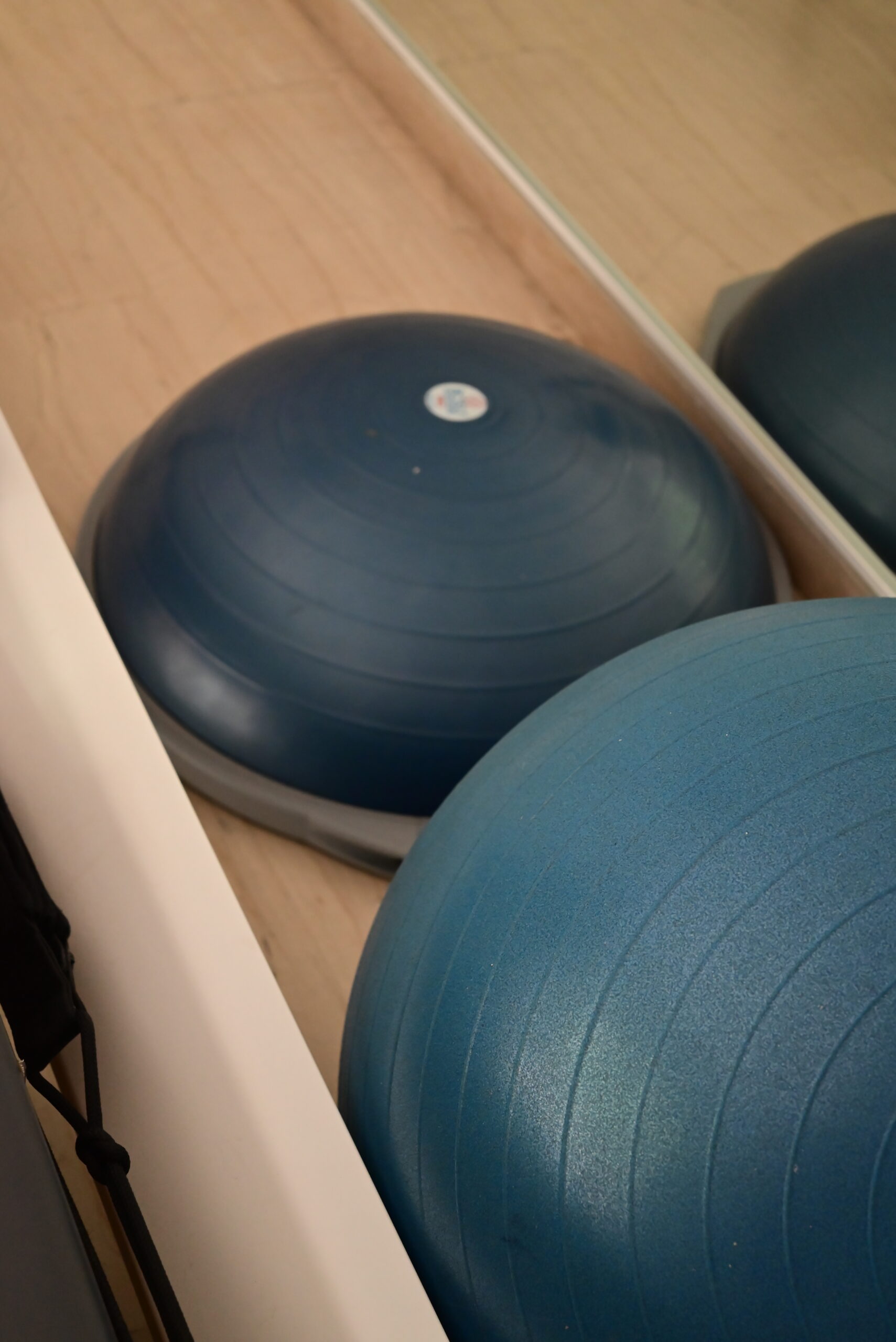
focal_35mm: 50
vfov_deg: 39.6
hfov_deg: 27.0
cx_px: 448
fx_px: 1865
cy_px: 671
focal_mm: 50
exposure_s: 1/50
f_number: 6.3
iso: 3600
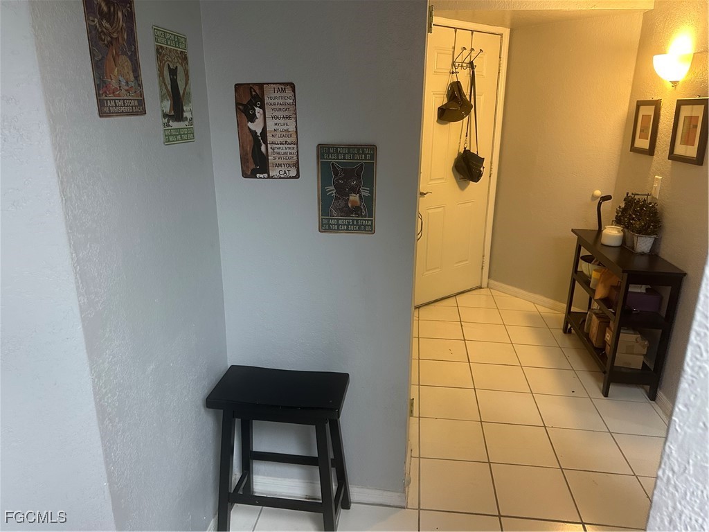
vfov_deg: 56.8
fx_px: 492
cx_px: 354
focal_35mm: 24
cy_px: 266
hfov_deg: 71.6
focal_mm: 6.86
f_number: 1.78
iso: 320
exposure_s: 1/60
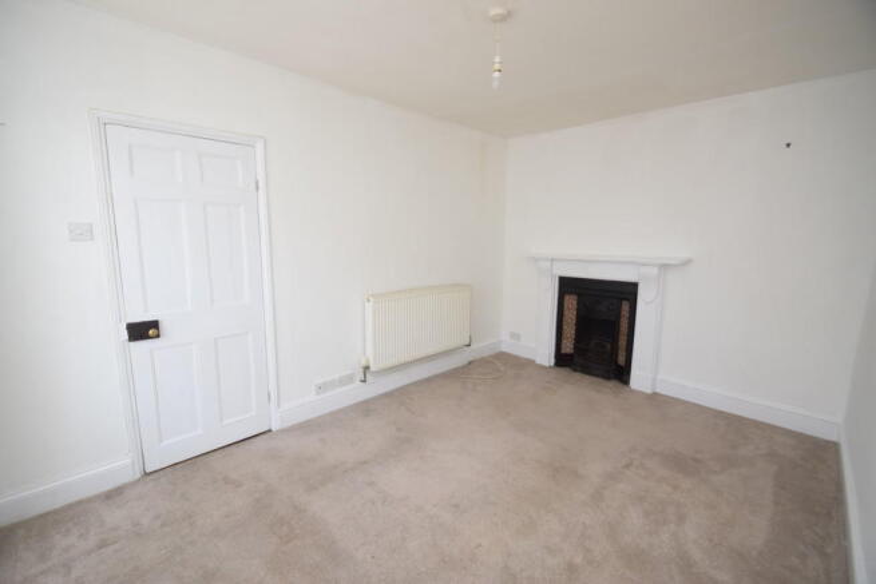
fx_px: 365
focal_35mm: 15
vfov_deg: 77.4
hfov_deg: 100.4
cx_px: 438
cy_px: 292
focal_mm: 10
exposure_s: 1/100
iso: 800
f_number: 5
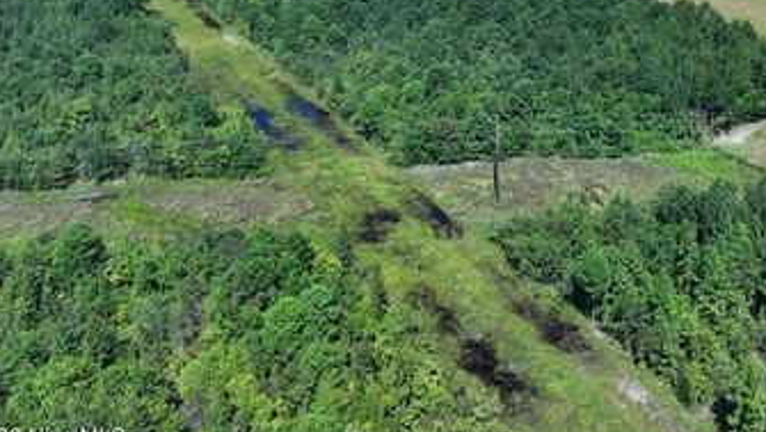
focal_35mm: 39
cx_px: 517
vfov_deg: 29.3
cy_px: 47
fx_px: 793
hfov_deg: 50.6
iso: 100
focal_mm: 12.29
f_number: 3.5
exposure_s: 1/1000
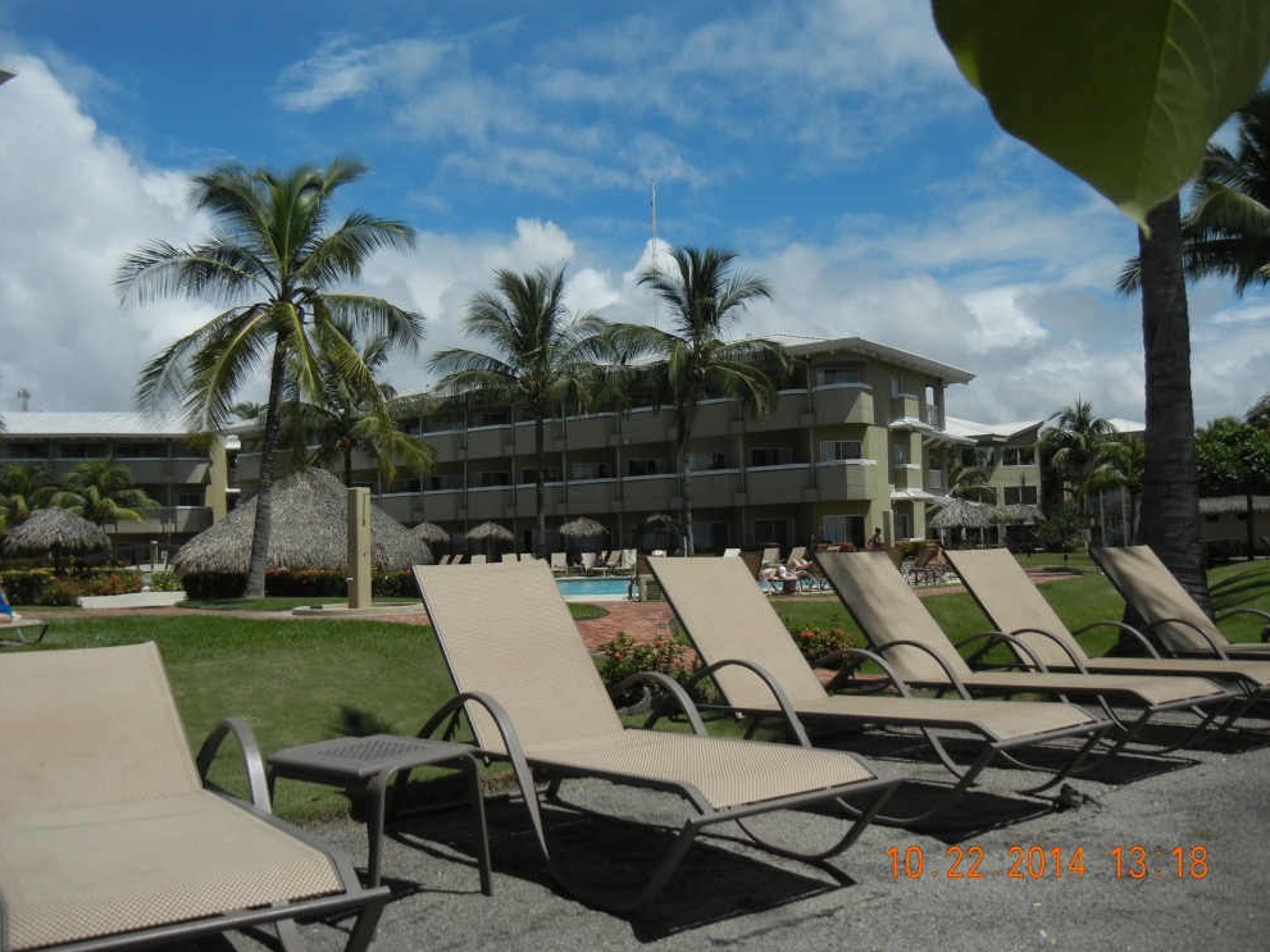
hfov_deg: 58.4
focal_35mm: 31
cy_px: 473
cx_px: 632
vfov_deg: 45.4
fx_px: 1137
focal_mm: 5.4
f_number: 7
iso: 160
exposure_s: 1/940
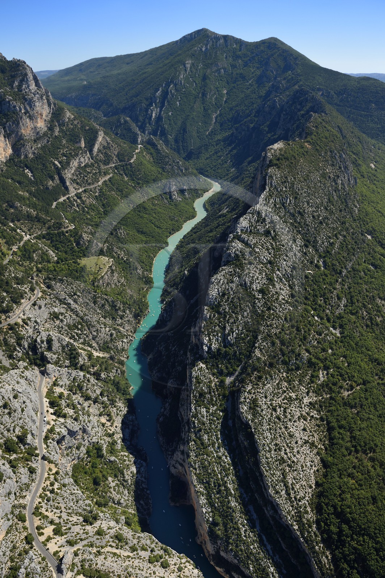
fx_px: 386
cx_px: 192
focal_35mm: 24
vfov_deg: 73.8
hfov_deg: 53.1
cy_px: 289
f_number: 5.6
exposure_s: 1/800
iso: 200
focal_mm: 24
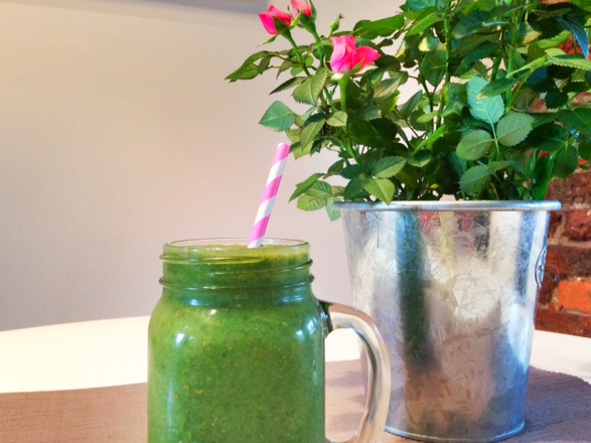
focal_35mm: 36
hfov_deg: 51.4
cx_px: 304
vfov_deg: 39.6
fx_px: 615
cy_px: 205
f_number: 2.4
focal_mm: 4.12
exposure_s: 1/20
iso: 160
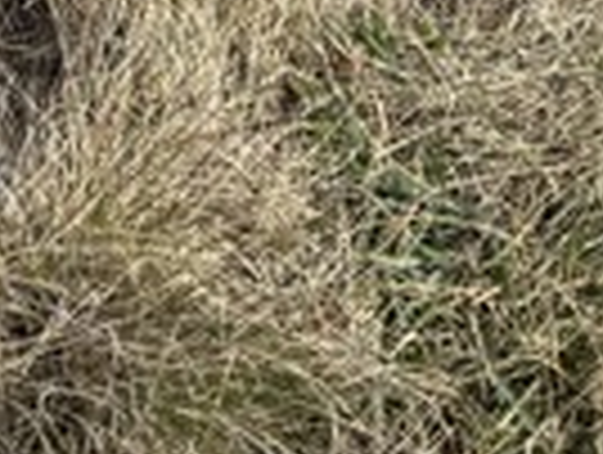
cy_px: -1223
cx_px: 135
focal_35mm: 183
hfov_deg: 10.8
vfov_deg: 6.8
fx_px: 3194
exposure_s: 1/3953
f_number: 1.78
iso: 80
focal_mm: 6.76
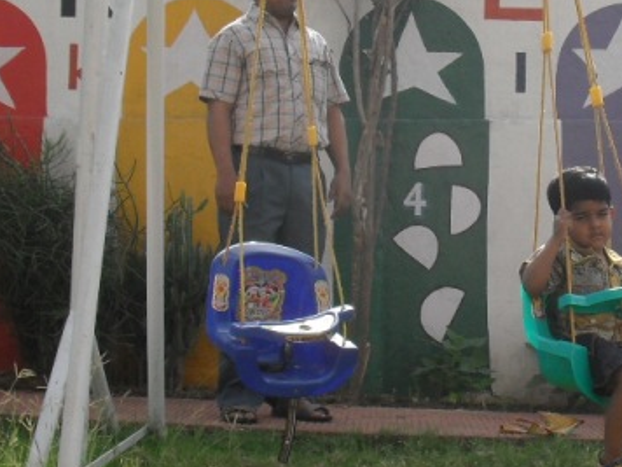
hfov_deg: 23.1
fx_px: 1473
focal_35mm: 82
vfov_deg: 18.0
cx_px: 577
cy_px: 252
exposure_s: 1/90
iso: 80
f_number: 8.3
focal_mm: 6.3
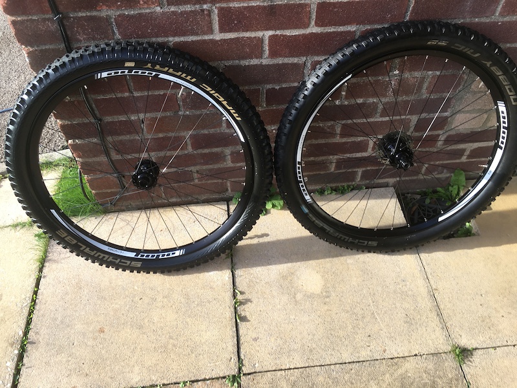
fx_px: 433
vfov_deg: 48.2
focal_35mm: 29
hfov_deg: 61.7
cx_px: 258
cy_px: 194
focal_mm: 4.15
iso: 25
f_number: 2.2
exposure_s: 1/172
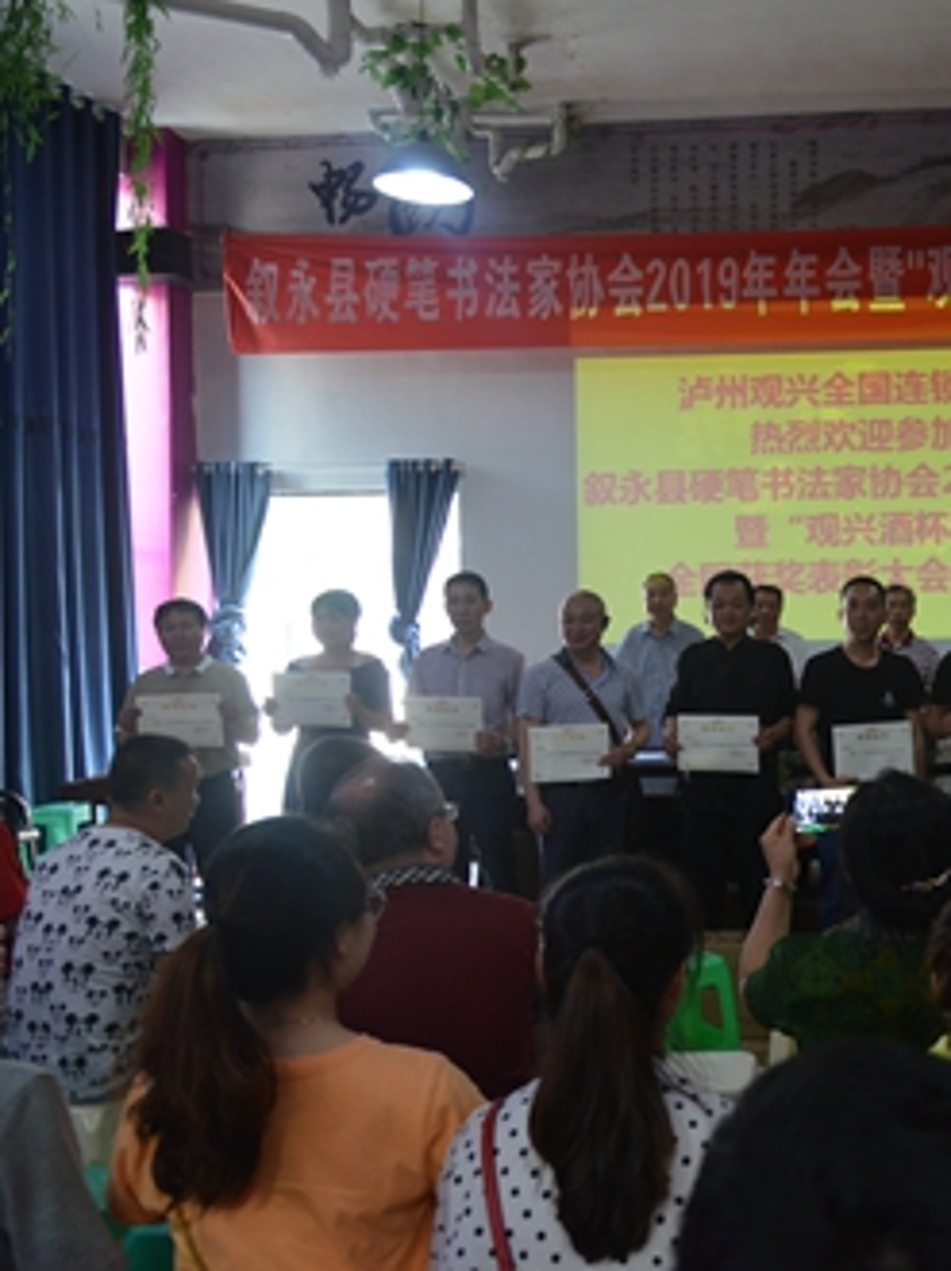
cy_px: 636
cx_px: 909
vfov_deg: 52.7
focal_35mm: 35
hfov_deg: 37.2
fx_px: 1284
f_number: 5.6
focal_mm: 24
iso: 2000
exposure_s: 1/125
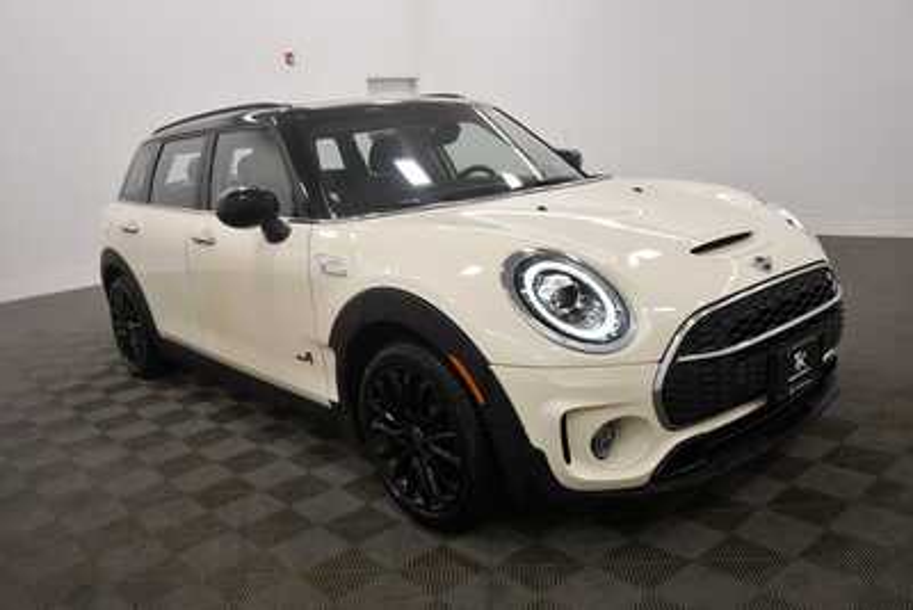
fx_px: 761
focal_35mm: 30
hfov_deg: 61.9
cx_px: 456
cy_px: 305
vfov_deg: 43.6
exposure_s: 1/200
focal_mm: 20
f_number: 5.6
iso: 800
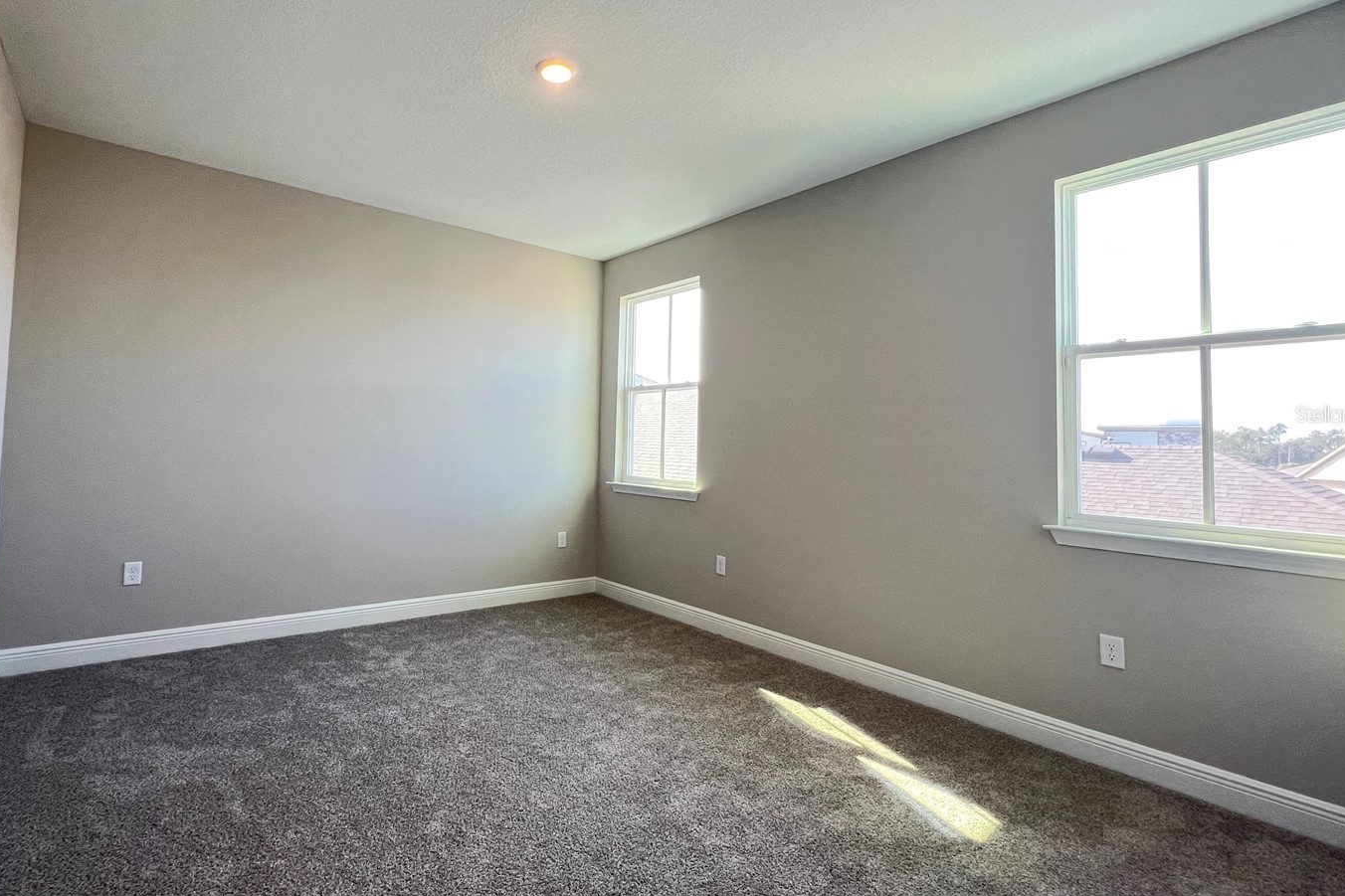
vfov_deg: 73.6
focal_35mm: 16
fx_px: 598
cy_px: 414
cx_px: 594
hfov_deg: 96.3
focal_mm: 1.57
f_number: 1.8
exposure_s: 1/120
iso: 160
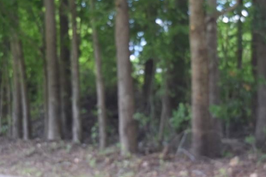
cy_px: 87
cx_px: 127
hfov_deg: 26.4
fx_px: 567
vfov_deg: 17.7
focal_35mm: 77
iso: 400
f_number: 5
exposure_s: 1/100
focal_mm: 31
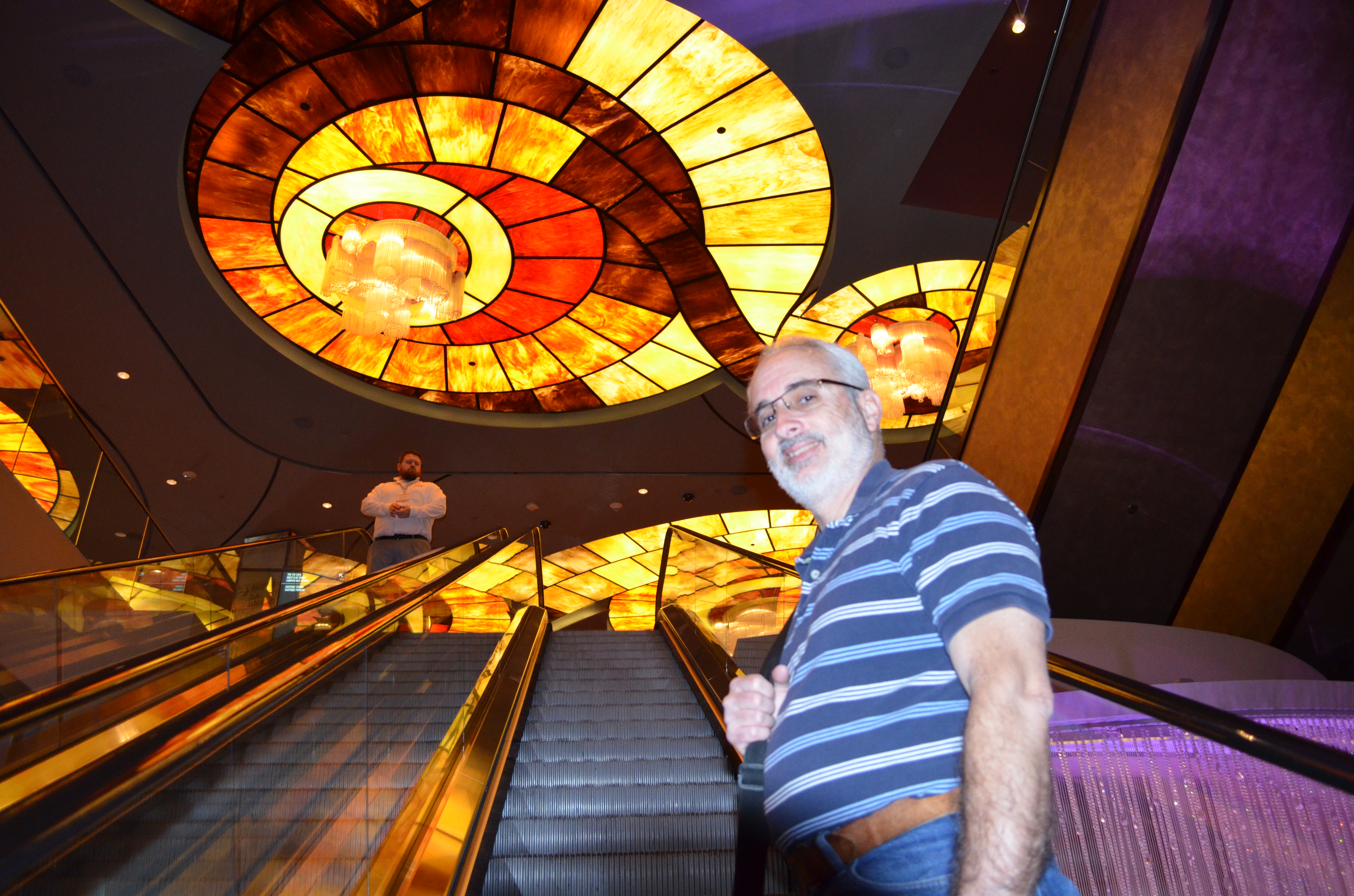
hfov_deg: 67.5
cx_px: 677
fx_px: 1013
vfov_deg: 47.7
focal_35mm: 27
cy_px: 448
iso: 1800
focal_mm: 18
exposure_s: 1/60
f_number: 3.5
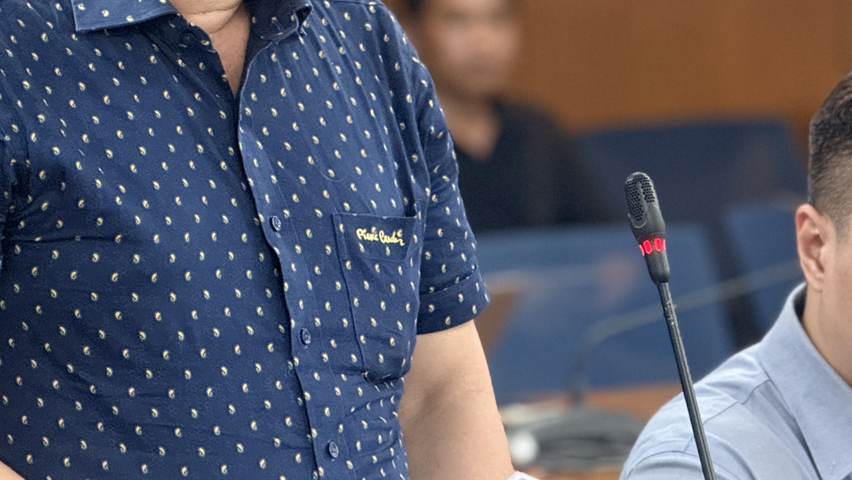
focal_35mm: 221
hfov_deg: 9.8
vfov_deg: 5.5
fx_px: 4993
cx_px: 394
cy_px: -14
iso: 500
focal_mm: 15.66
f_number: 2.8
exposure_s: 1/100
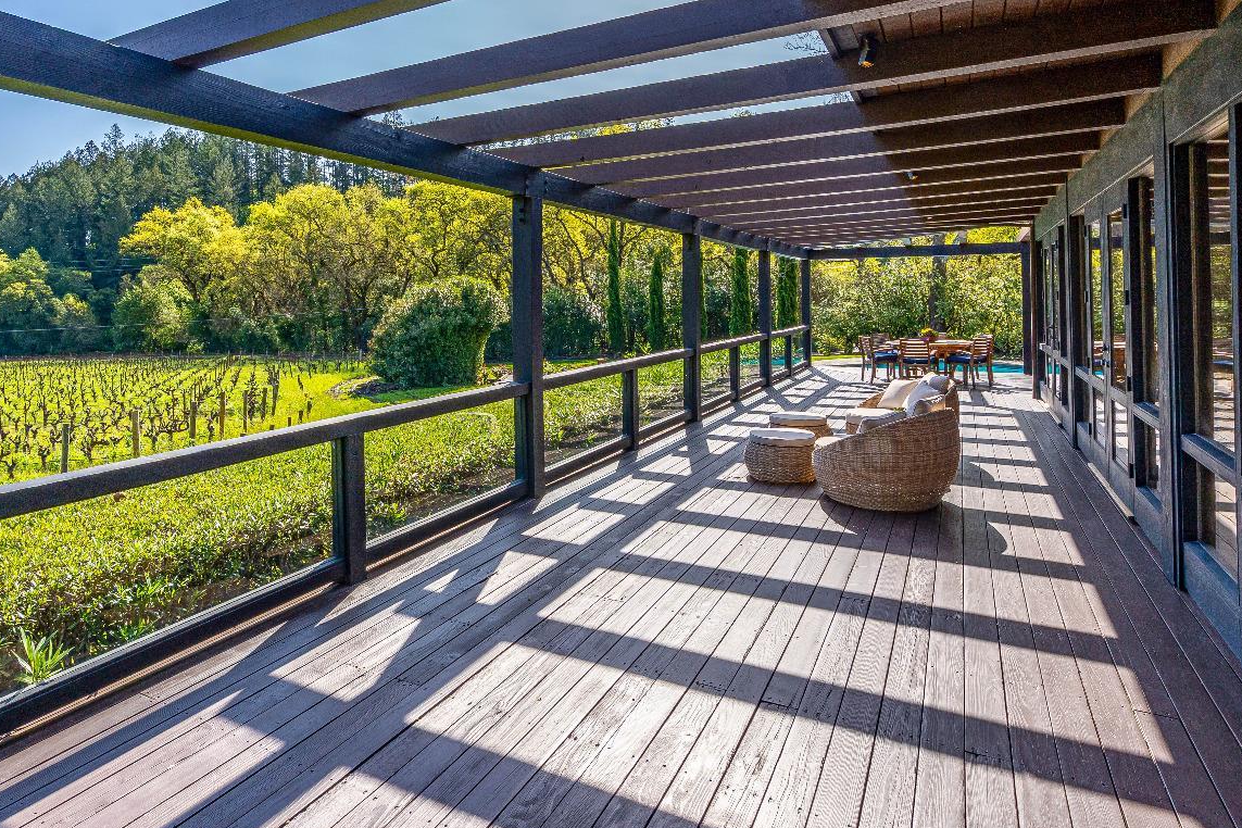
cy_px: 299
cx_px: 543
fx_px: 724
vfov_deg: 58.6
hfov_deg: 80.8
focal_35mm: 21
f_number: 11
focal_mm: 16
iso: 320
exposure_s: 1/250
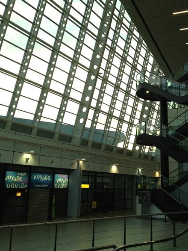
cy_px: 125
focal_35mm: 45
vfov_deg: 42.1
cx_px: 156
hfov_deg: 31.2
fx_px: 326
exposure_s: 1/60
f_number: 2.4
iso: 64
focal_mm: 4.13
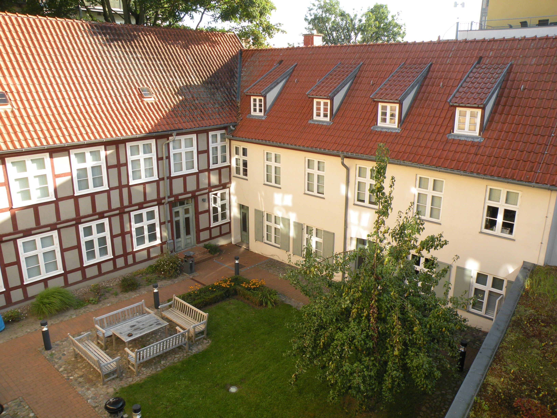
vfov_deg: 51.4
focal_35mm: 27
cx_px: 278
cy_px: 209
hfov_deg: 65.3
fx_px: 434
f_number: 4.5
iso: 94
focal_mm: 4.7
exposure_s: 1/124
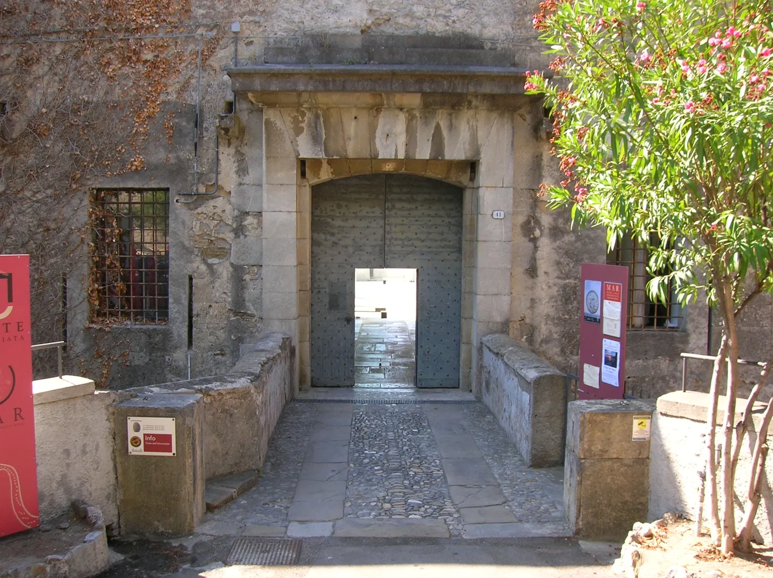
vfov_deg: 41.7
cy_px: 289
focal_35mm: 34
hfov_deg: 54.0
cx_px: 386
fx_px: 758
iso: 50
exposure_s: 1/59
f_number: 4.9
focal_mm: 5.7
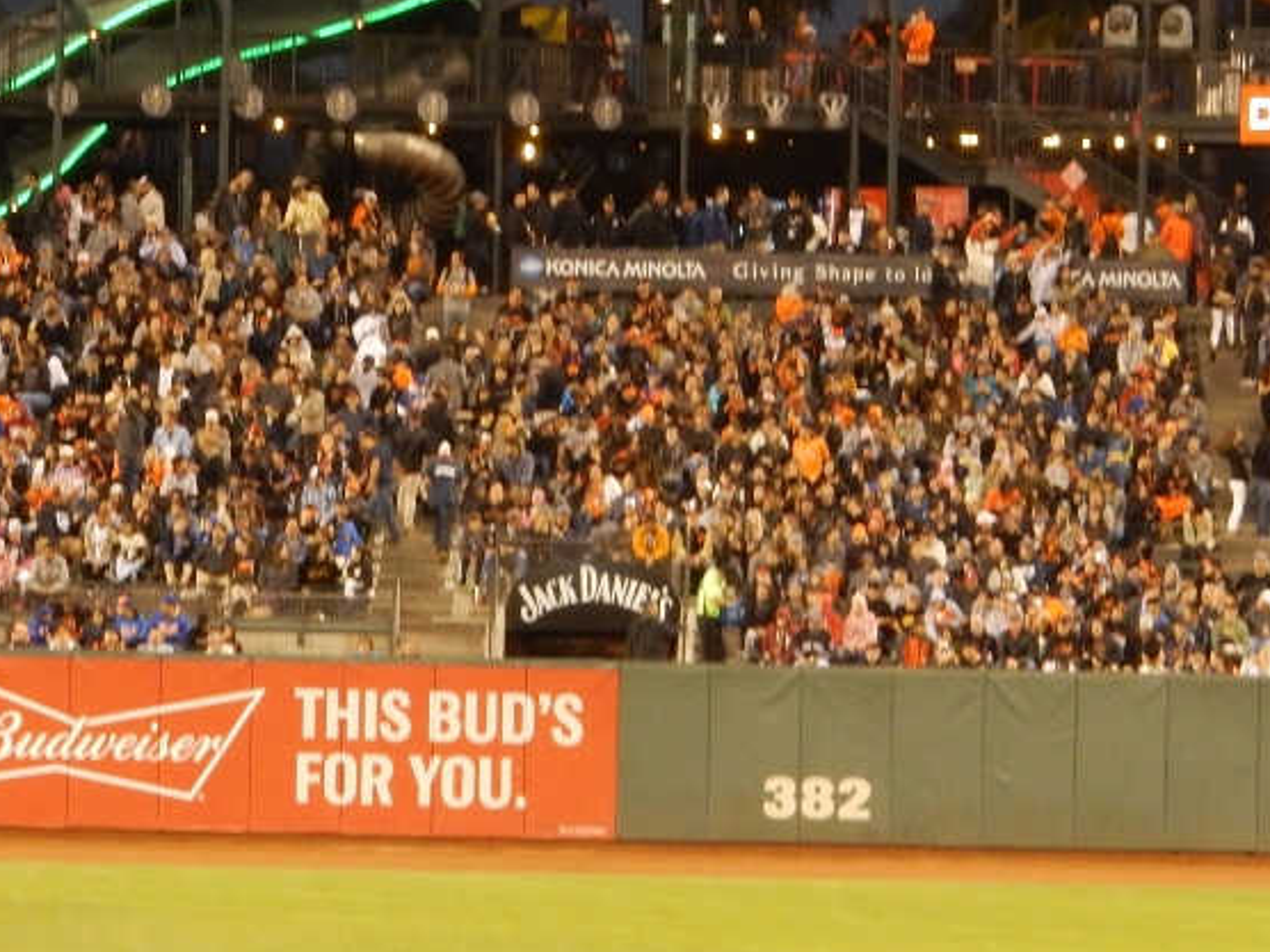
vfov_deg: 4.9
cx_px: 704
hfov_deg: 6.6
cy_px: -21
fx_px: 11006
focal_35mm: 300
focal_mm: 24.7
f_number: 6
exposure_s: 1/25
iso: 400
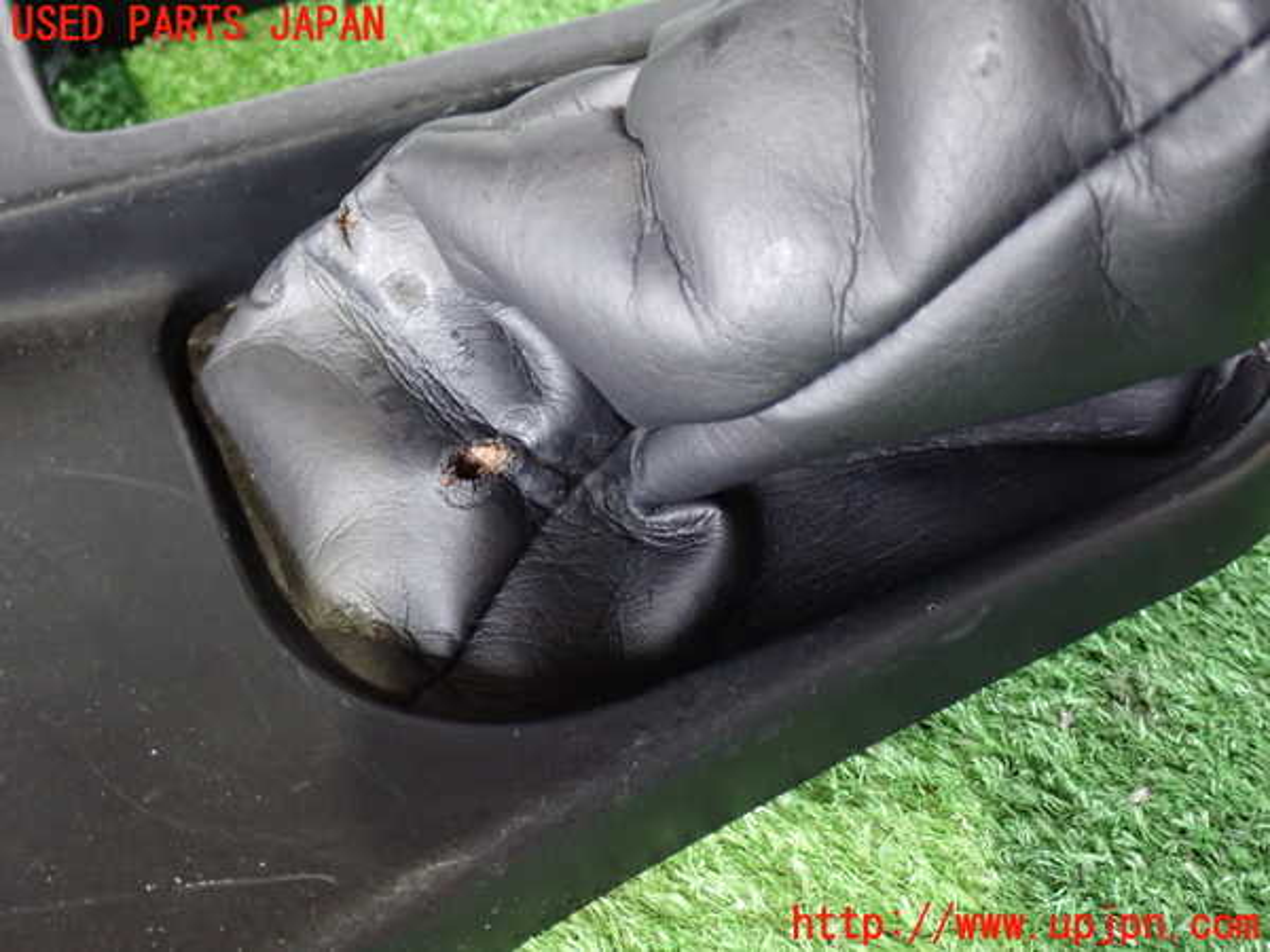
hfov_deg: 45.8
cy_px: 476
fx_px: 1504
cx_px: 635
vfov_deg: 35.1
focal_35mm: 41
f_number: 2.8
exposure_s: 1/13
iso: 800
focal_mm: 7.31
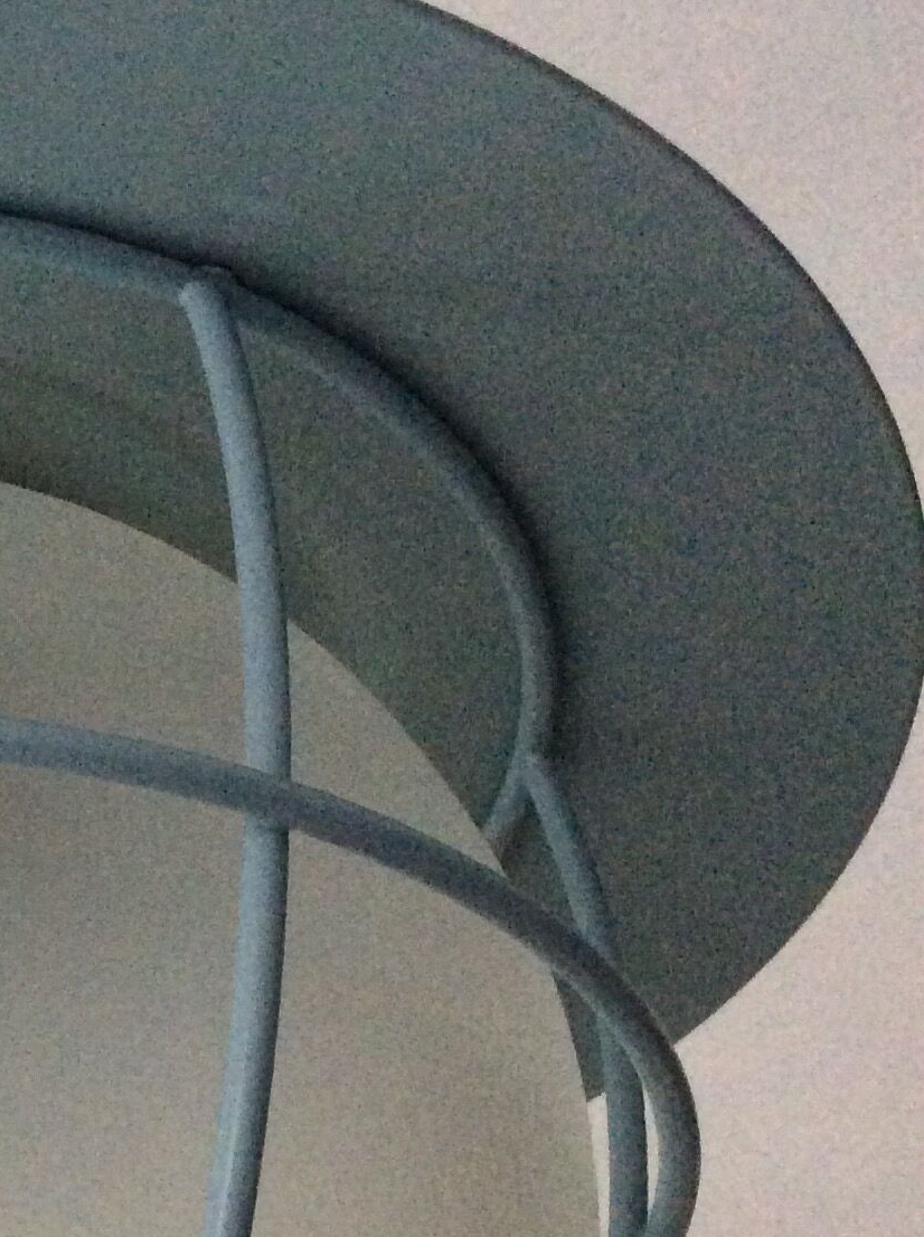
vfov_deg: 25.7
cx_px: -155
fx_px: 2677
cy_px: 955
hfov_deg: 18.6
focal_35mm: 75
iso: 320
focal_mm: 3.3
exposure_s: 1/25
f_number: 2.4
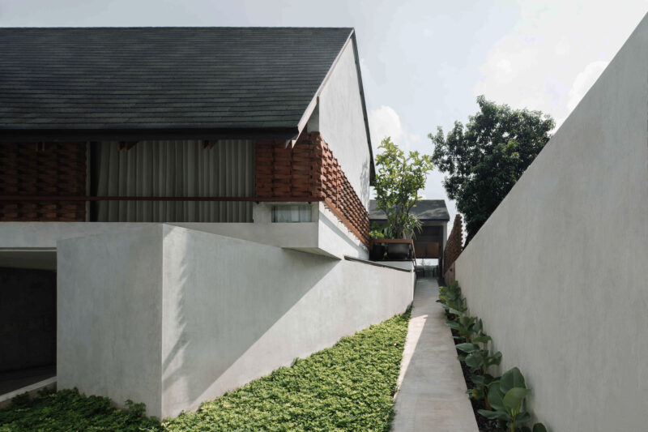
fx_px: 306
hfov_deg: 93.3
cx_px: 324
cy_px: 216
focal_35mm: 17
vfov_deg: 70.4
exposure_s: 1/250
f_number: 11
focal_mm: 17
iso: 50
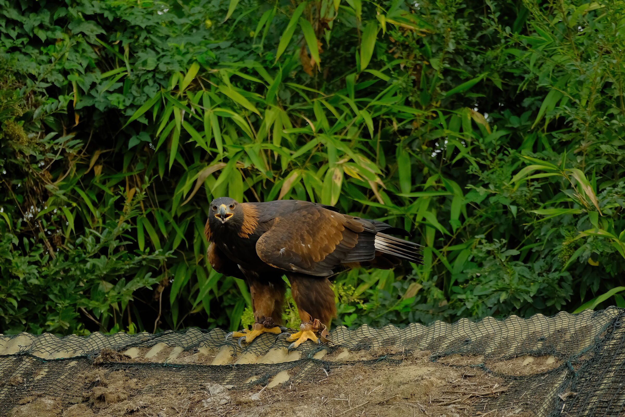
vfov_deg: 1.5
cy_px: 208
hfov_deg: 2.3
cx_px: 312
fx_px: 15624
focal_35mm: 900
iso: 1600
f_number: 8
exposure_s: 1/800
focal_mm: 600
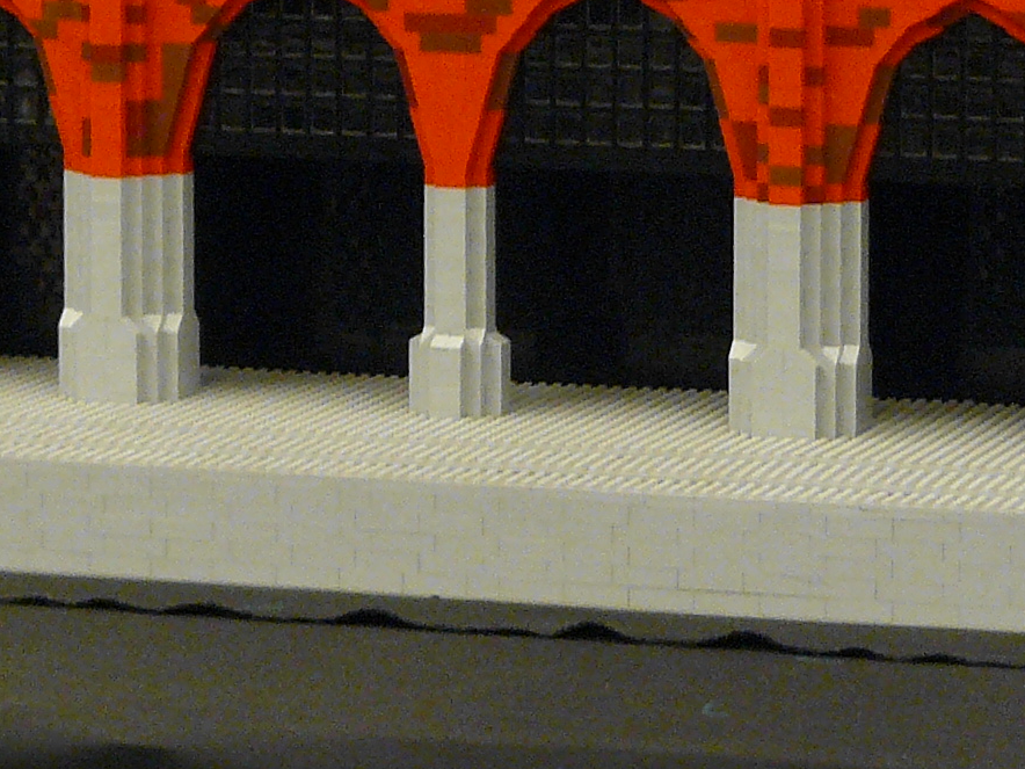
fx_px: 6929
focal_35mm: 234
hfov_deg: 8.5
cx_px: 457
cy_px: 48
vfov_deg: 6.3
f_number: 3.2
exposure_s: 1/2.5
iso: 200
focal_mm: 11.2
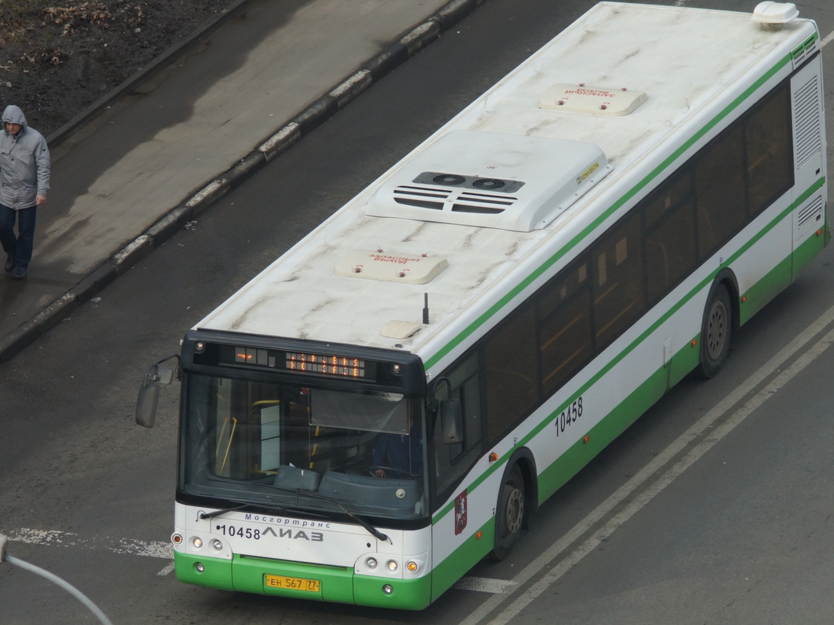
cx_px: 487
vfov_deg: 3.5
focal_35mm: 428
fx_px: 10312
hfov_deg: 4.6
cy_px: 316
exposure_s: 1/640
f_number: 5.6
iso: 250
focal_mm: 250
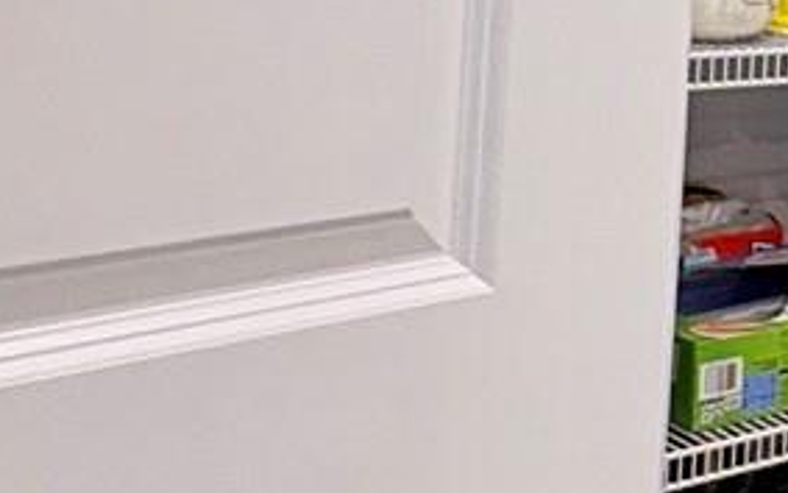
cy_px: -136
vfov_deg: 14.9
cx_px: 1172
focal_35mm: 84
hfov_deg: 21.0
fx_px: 1804
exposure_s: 1/60
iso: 320
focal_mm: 2.22
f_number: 2.2
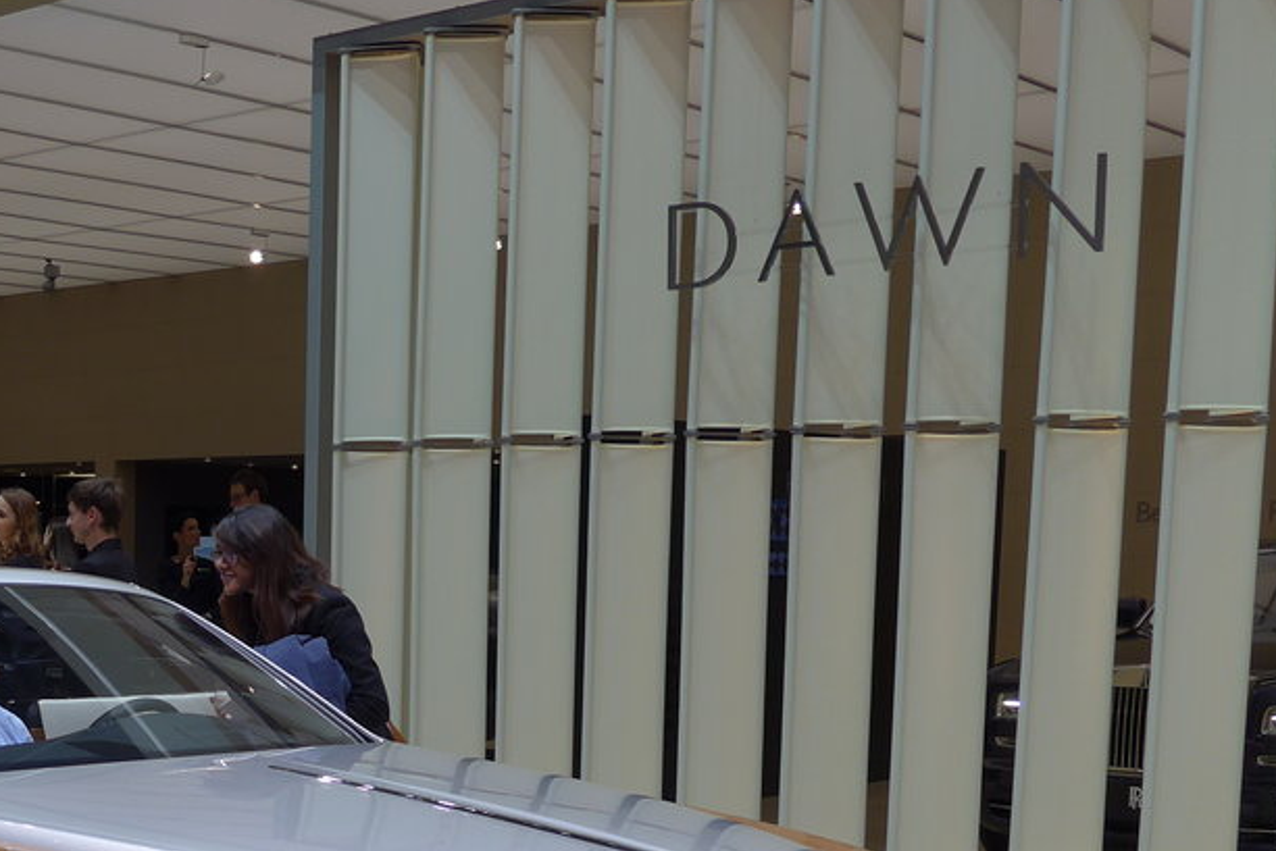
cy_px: 822
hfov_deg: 32.1
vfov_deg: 22.3
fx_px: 2092
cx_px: 104
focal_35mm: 59
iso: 80
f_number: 2.8
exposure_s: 1/160
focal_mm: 6
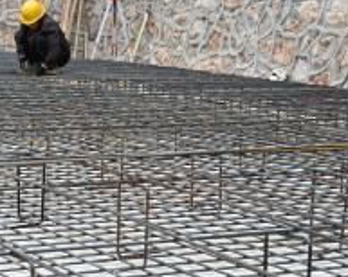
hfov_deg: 17.2
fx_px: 1122
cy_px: 206
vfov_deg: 14.1
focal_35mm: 109
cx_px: -2
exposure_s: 1/250
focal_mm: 56
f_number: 5.6
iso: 180
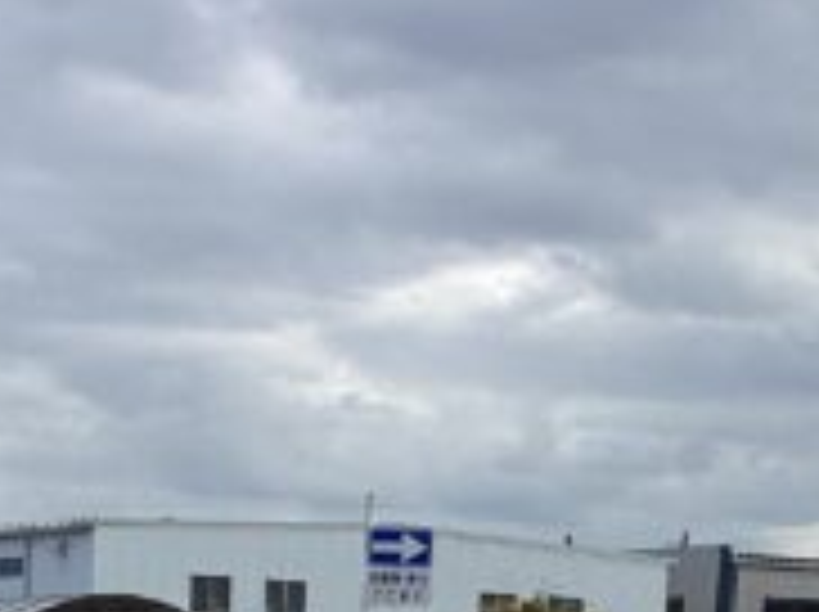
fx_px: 3095
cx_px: 144
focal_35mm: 131
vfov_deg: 10.4
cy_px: 1242
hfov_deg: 15.0
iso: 25
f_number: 2.4
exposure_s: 1/1018
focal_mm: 3.3
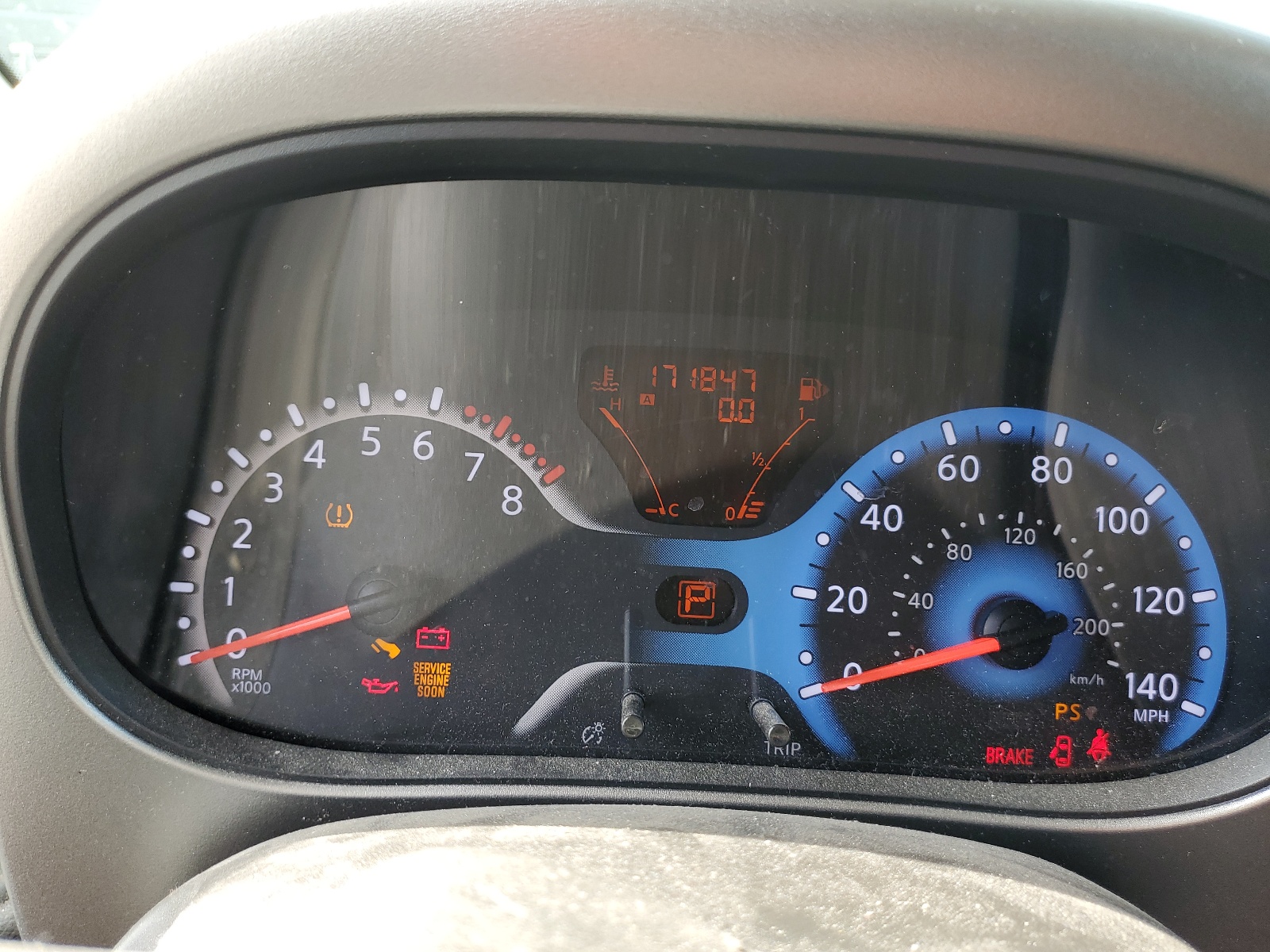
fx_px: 954
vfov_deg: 53.1
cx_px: 635
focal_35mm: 26
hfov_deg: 67.3
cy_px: 476
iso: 50
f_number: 1.5
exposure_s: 1/122
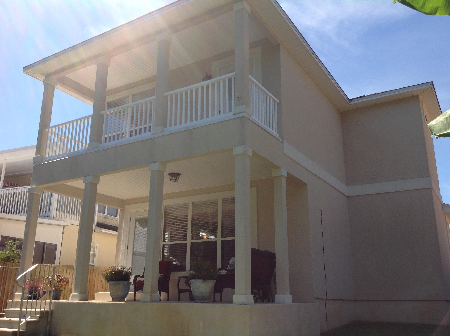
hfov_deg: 52.7
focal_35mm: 35
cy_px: 168
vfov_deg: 40.6
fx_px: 454
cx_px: 225
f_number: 2.4
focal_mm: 4.28
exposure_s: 1/1259
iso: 50
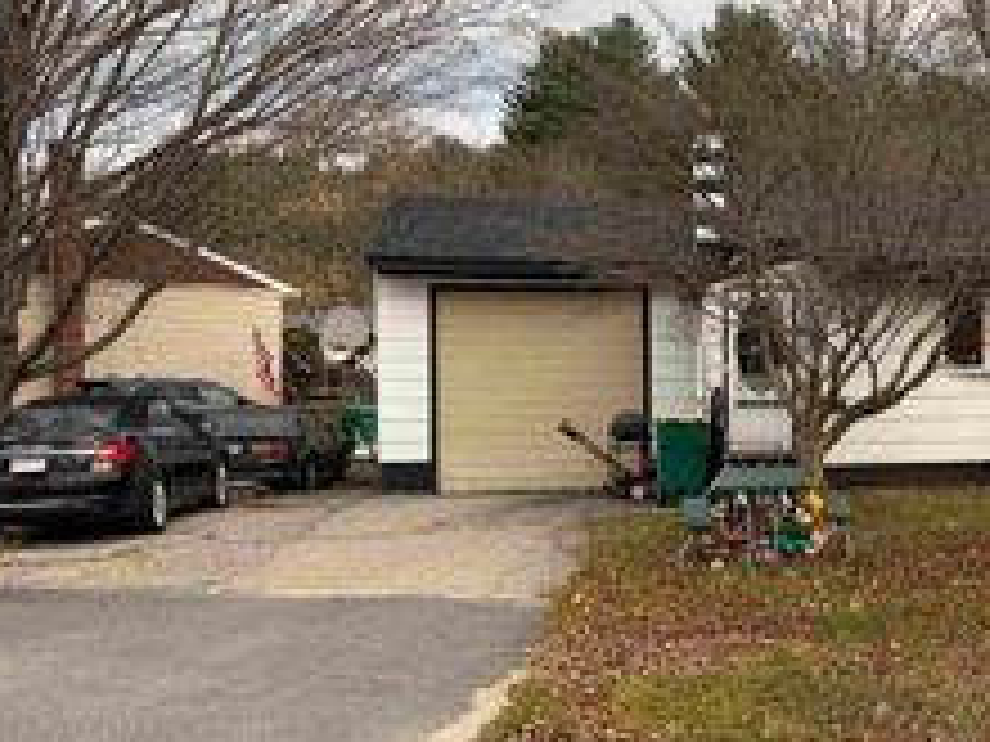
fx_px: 1687
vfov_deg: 24.8
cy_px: 367
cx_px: 932
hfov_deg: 30.9
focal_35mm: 59
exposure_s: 1/629
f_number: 1.6
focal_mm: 5.96
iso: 50
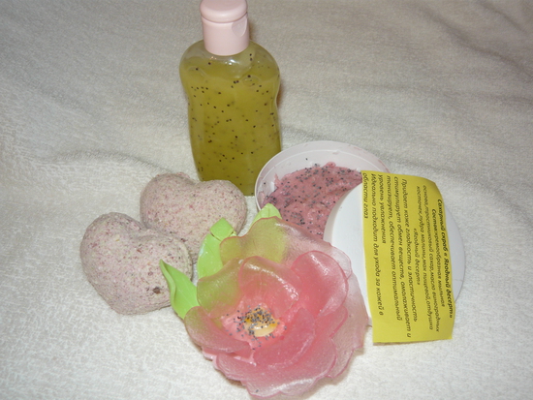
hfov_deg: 51.3
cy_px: 200
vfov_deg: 39.7
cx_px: 266
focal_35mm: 36
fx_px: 555
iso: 100
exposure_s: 1/30
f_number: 2.9
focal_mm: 6
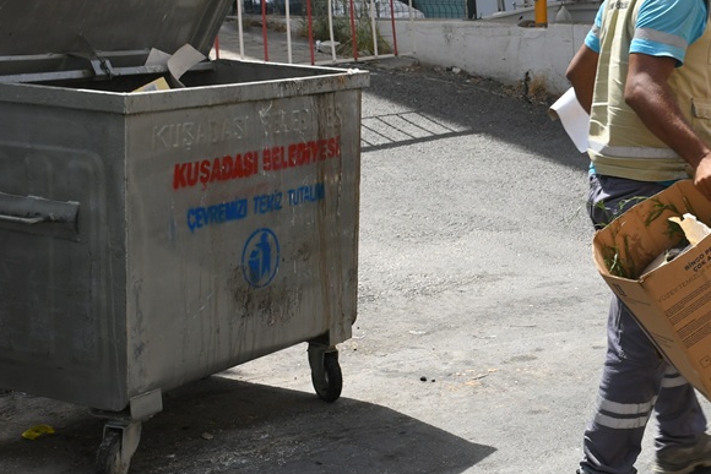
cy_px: 212
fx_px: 1422
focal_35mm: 72
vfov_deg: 18.9
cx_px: 625
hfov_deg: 27.2
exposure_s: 1/320
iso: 125
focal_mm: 20
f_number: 6.3
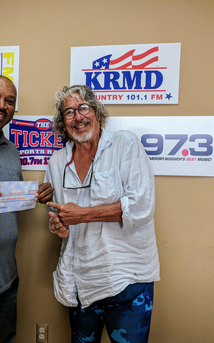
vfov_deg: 52.7
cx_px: 48
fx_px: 345
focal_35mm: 37
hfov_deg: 33.6
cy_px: 172
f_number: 2
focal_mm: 4.67
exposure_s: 1/120
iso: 98
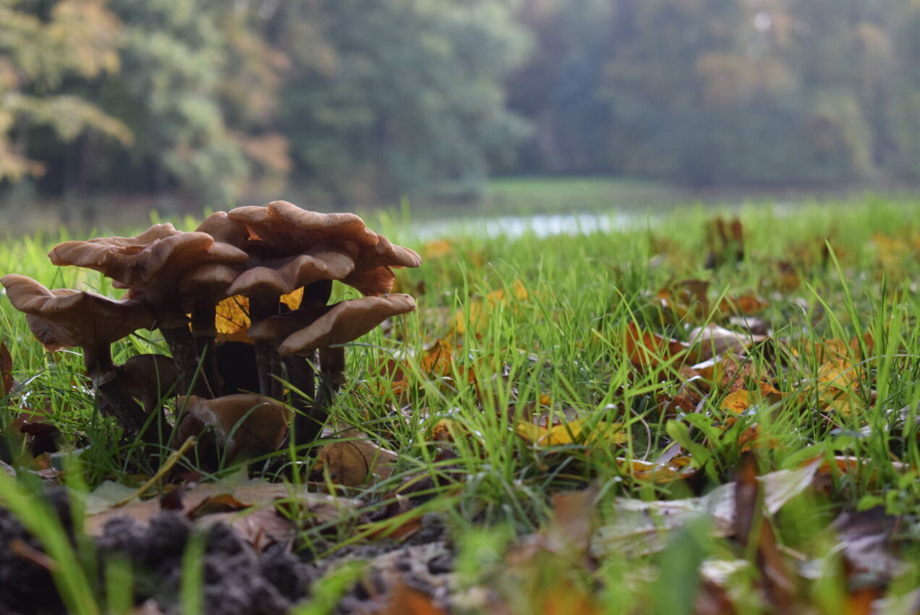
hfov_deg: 24.6
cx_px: 460
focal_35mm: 82
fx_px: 2110
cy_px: 308
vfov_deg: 16.6
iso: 800
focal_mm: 55
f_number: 5.6
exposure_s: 1/400
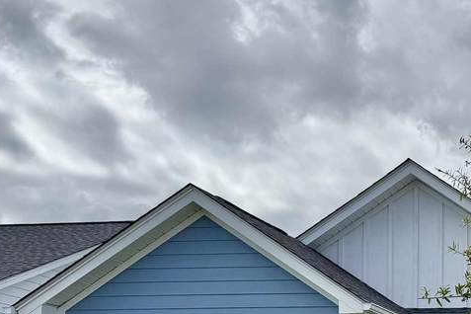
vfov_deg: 19.1
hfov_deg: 25.6
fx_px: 877
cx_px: 621
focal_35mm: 67
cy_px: 379
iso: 80
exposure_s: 1/7092
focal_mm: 6.76
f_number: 1.78
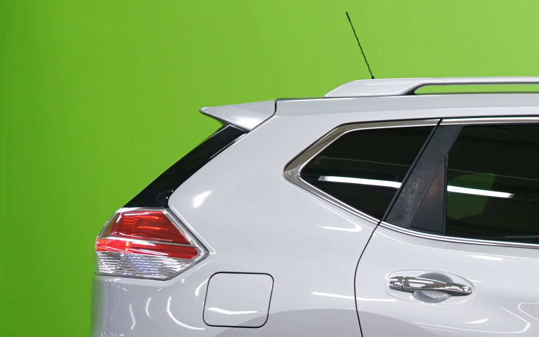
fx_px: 1704
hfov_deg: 16.4
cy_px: 344
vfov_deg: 11.2
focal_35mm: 116
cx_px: 804
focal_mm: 38
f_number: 4
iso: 400
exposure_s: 1/13
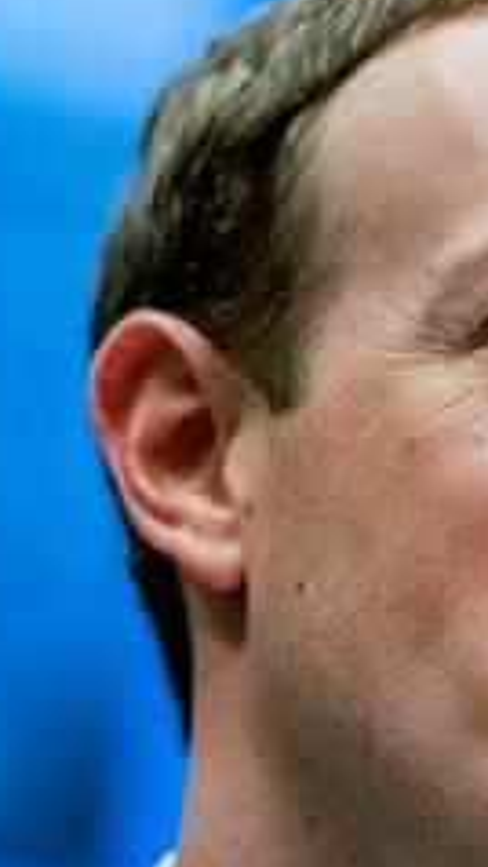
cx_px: 550
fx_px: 8942
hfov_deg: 3.1
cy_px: 672
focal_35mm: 389
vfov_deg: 5.5
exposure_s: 1/1000
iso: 4000
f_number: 3.5
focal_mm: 136
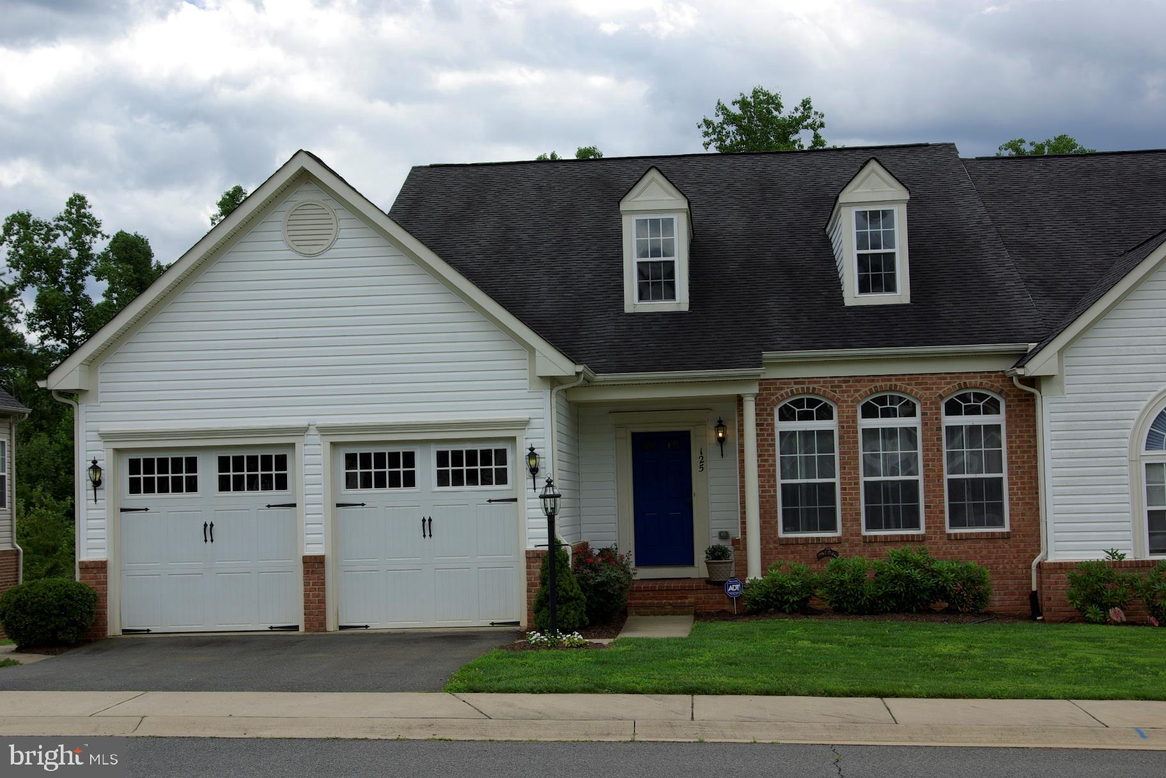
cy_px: 389
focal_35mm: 52
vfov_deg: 25.8
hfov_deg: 37.9
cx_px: 583
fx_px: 1700
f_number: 8
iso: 100
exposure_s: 1/180
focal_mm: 35
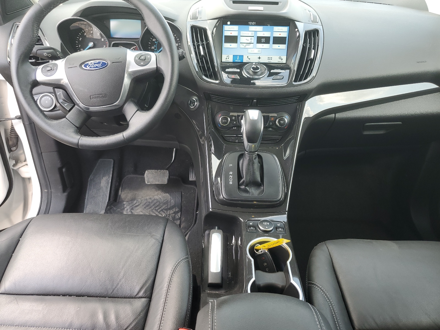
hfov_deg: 67.3
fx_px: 330
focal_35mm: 26
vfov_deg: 53.1
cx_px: 220
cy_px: 165
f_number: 1.5
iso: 50
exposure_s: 1/133
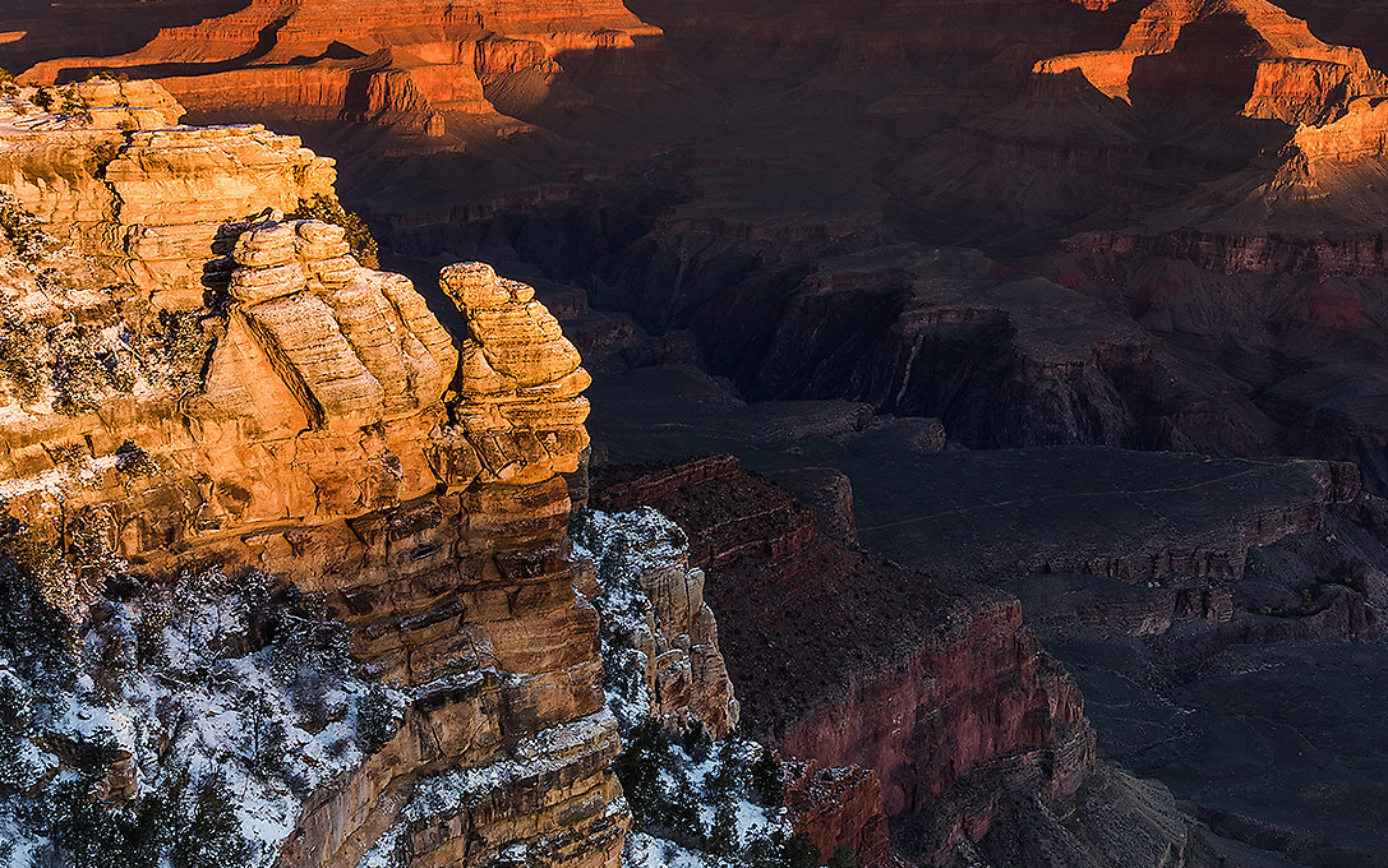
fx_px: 1703
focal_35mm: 45
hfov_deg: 43.5
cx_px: 960
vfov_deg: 28.4
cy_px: 265
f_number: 11
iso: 64
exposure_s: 1/10
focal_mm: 20
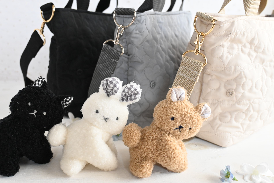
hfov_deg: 52.7
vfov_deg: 36.6
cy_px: 91
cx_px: 126
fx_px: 276
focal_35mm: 36
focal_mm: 21.5
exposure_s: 1/125
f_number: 4
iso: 1800
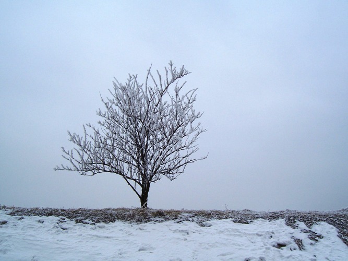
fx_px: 342
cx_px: 174
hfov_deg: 54.0
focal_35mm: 34
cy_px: 130
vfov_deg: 41.8
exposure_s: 1/500
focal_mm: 5.6
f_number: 5.6
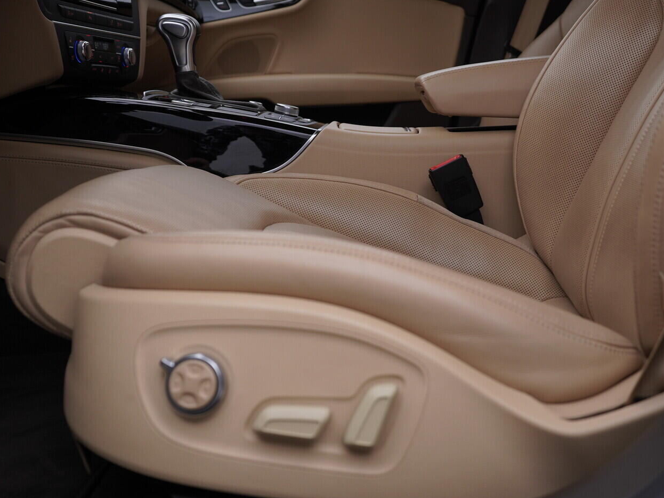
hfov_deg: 46.8
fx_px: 767
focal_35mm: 40
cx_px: 350
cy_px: 249
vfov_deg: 36.0
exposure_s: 1/60
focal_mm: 24
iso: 125
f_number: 3.5
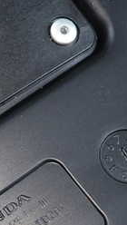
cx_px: 54
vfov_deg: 26.4
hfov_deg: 15.3
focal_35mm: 79
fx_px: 472
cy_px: 174
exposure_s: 1/30
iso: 250
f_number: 2.3
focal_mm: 5.4
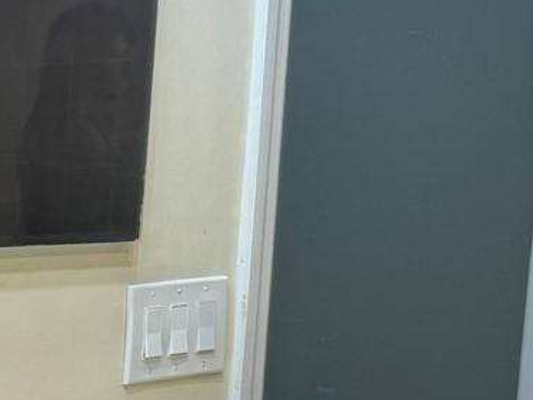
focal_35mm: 103
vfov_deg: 14.1
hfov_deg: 16.8
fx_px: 1586
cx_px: -324
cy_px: 440
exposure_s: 1/120
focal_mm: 6.76
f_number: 1.78
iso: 50
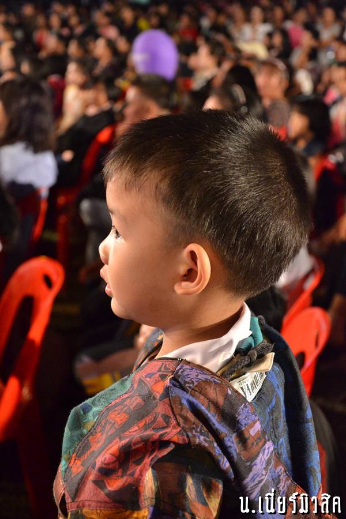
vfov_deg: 29.9
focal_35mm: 68
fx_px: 973
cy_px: 260
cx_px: 173
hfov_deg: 20.2
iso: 3200
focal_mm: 45
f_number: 4.8
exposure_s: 1/20
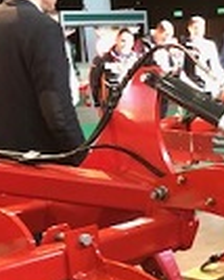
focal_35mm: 97
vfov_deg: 19.7
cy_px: 94
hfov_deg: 15.0
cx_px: 305
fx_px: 805
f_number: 1.8
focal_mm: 3.99
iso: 40
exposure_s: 1/20
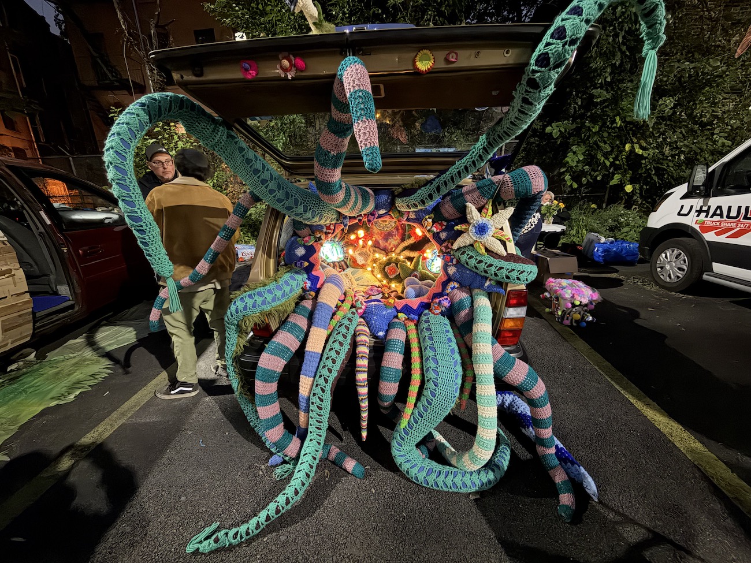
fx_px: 304
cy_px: 282
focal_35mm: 14
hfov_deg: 102.1
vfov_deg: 85.7
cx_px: 376
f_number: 2.2
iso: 1600
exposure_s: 1/12
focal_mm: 2.22
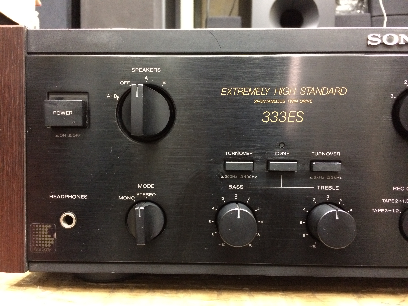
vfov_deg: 48.2
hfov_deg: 61.7
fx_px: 342
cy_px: 153
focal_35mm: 29
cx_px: 204
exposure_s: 1/17
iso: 640
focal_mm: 4.15
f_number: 2.2
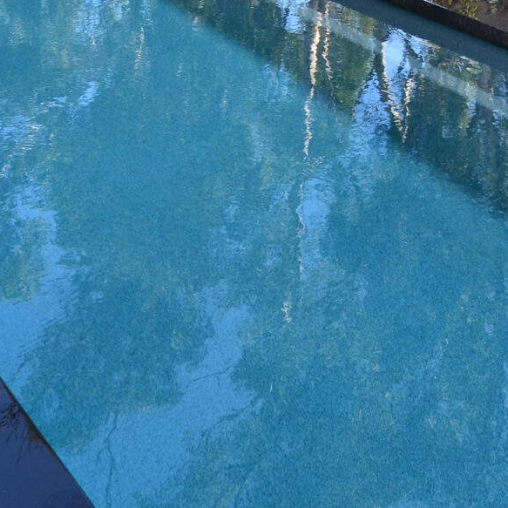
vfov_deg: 23.3
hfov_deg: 24.3
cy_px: -121
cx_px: 532
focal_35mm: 67
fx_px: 1112
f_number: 8
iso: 100
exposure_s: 1/50
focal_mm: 12
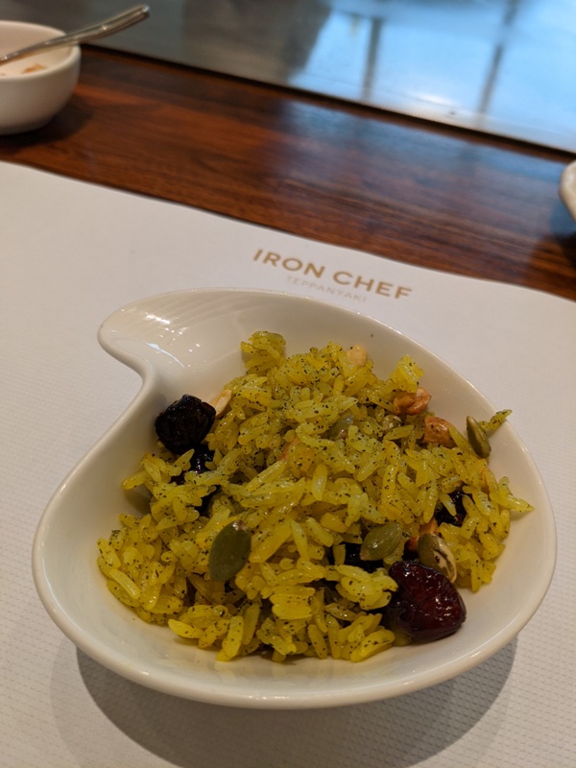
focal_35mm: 27
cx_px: 288
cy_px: 384
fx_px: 599
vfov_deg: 65.3
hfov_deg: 51.4
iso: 57
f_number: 1.73
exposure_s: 1/47.7
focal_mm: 4.38
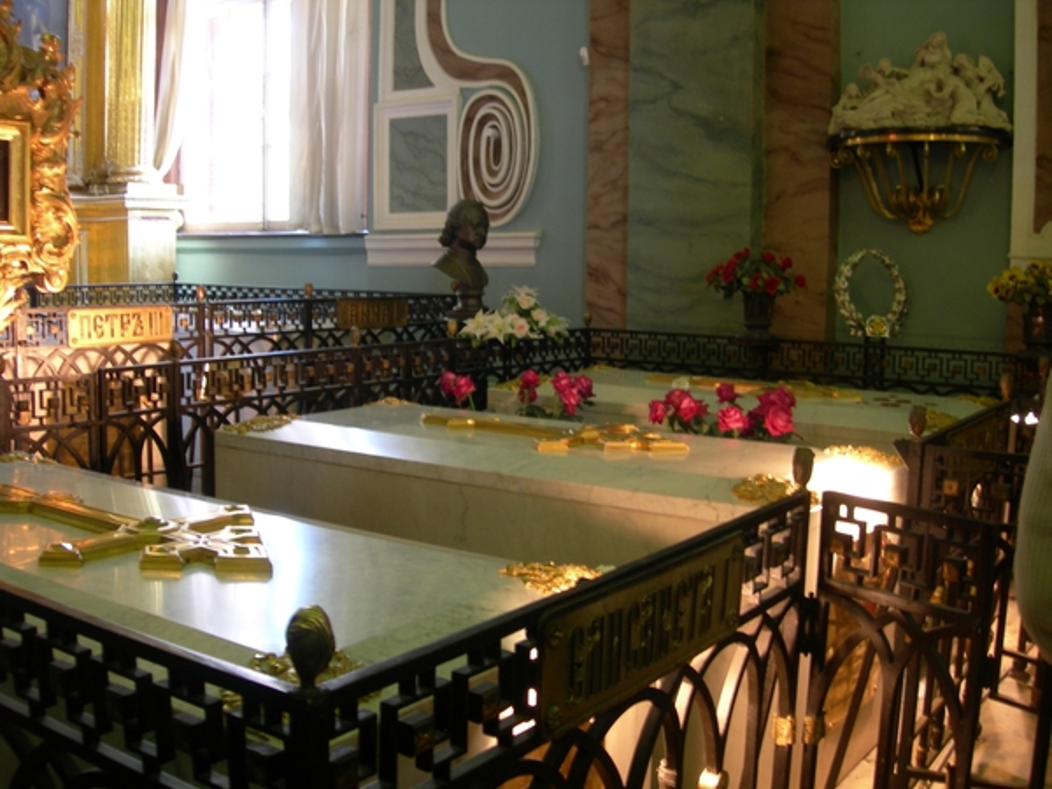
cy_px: 394
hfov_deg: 49.0
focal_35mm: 38
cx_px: 526
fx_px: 1155
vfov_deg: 37.7
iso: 59
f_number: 2.8
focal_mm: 7.8
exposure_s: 1/3.7
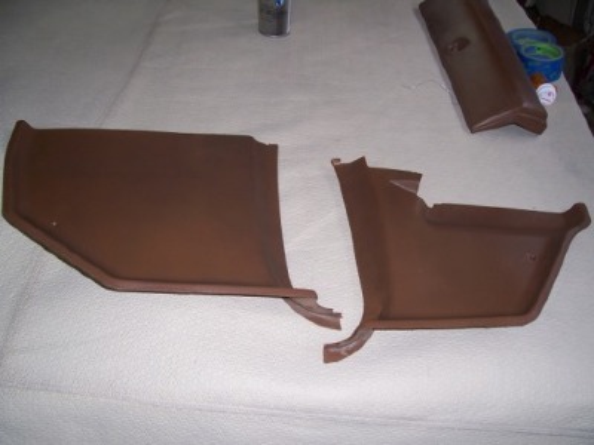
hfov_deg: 54.0
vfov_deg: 41.8
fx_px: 583
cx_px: 297
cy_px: 222
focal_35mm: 34
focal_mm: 5.6
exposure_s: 1/60
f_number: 2.7
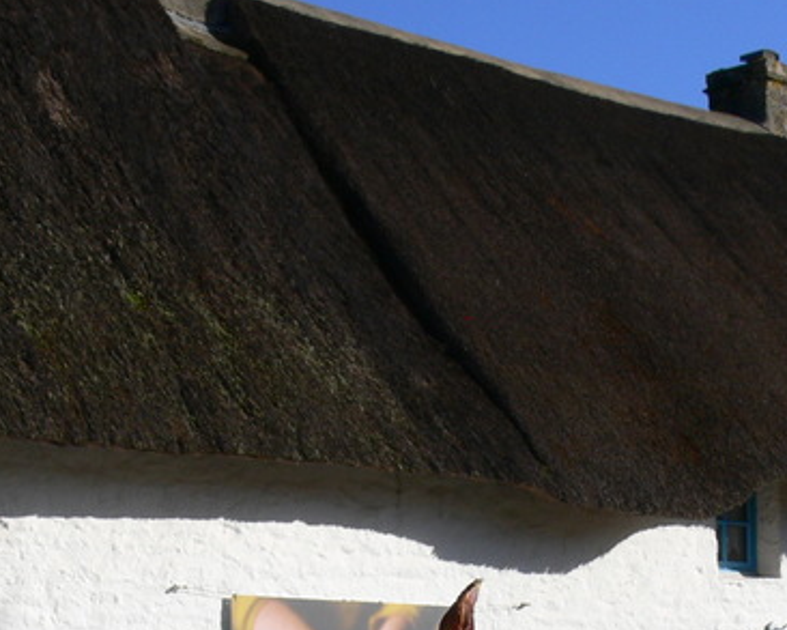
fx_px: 2353
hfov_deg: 19.0
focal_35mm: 101
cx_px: 464
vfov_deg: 14.9
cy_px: 658
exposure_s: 1/400
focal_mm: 7.8
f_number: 5.6
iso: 80
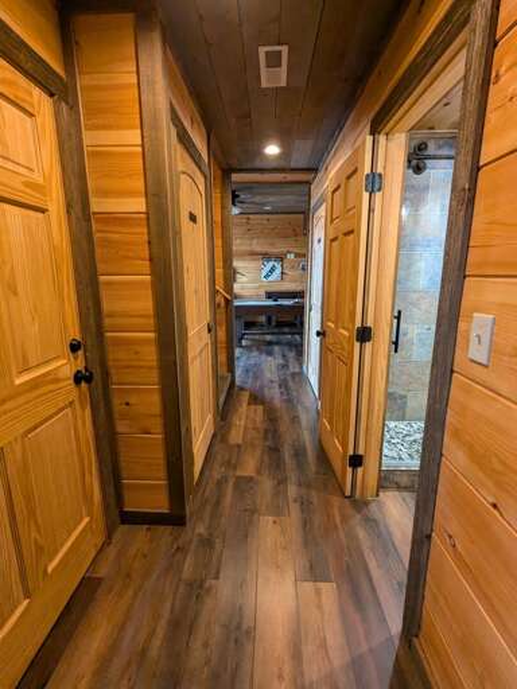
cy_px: 344
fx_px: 319
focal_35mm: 16
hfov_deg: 78.1
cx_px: 258
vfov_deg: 94.5
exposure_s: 1/40
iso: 226
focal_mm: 2.35
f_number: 2.2
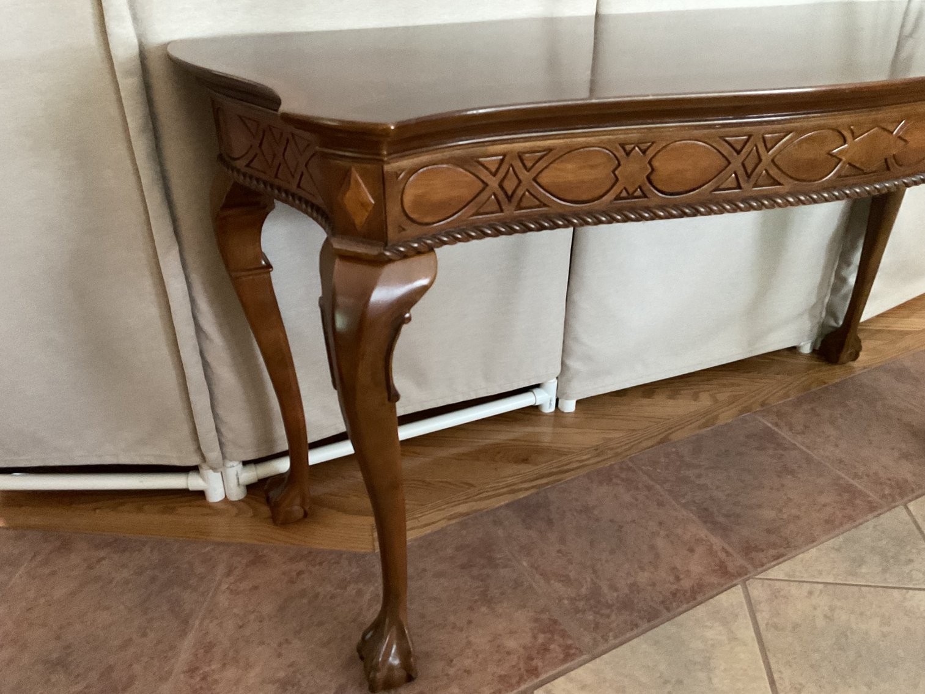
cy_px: 347
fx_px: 775
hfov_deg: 61.7
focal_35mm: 29
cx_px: 462
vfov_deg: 48.2
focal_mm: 3
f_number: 1.8
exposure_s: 1/30
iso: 500
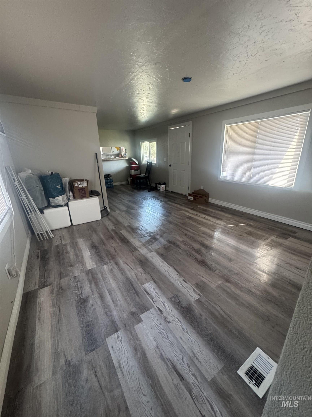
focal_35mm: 14
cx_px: 156
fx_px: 168
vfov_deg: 102.1
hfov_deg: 85.7
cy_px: 208
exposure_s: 1/60
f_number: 2.2
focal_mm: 2.22
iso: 500
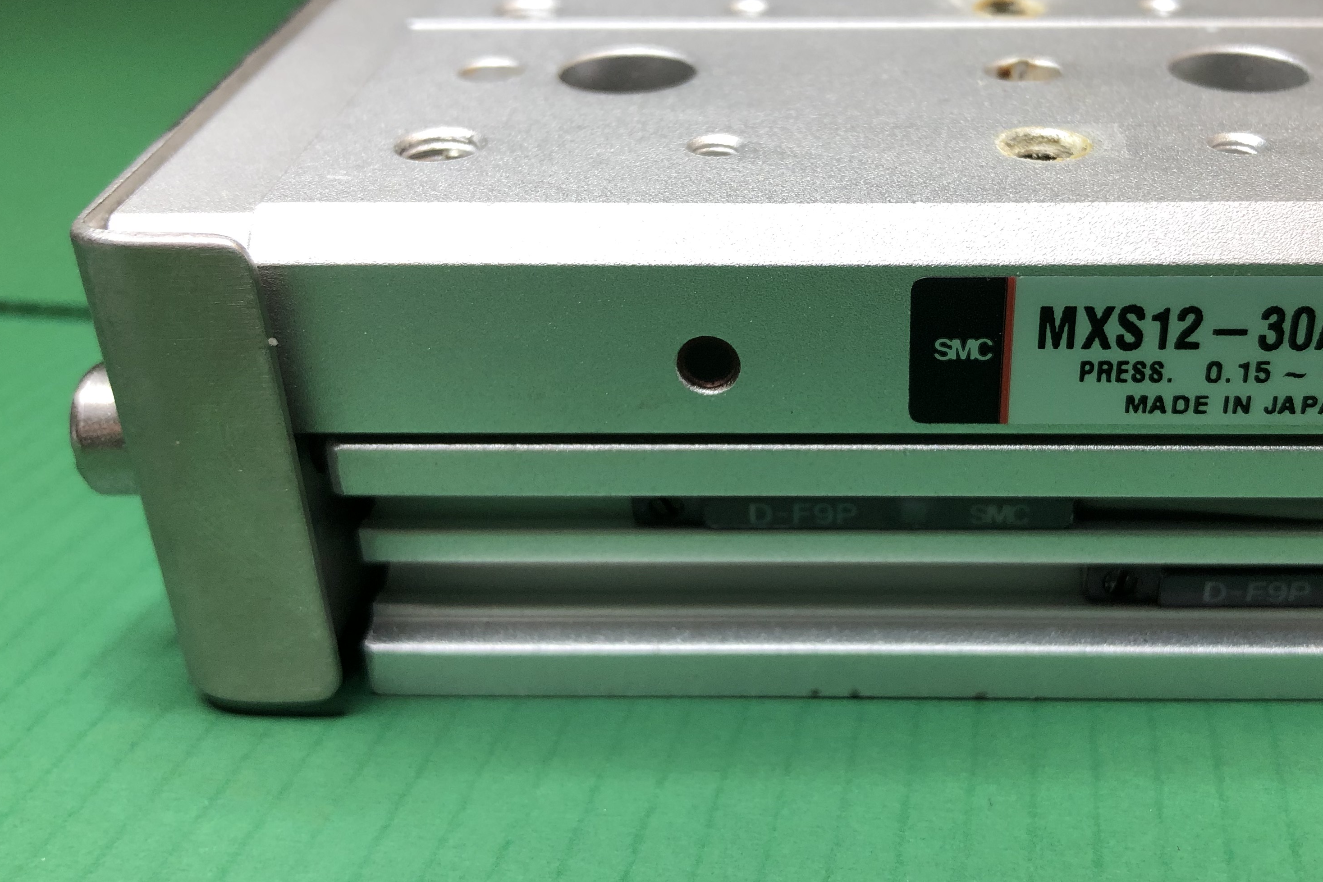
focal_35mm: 40
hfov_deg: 47.8
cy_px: 401
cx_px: 867
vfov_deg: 33.4
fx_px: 1470
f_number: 1.8
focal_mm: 3.99
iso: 32
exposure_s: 1/50
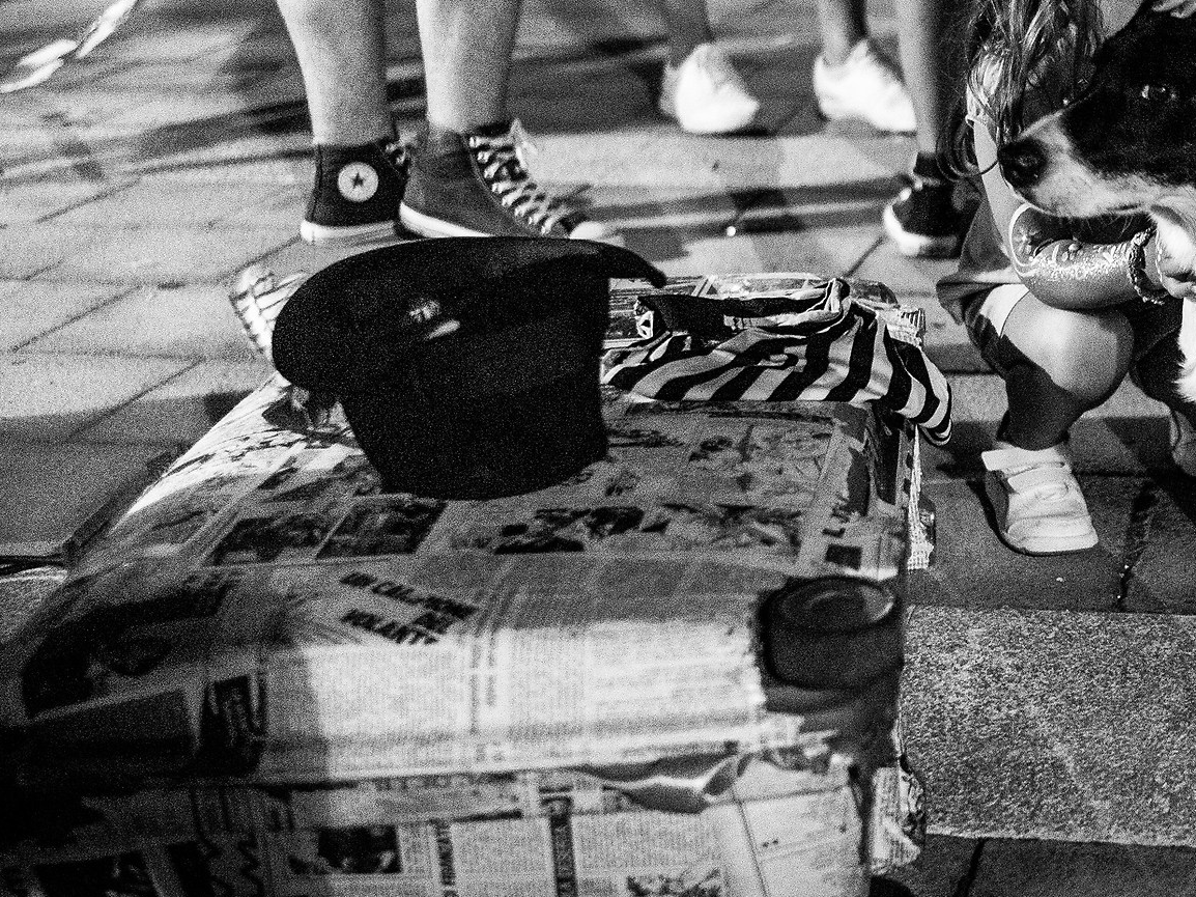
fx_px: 1934
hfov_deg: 32.4
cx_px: 1109
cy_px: 236
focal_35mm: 56
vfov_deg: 25.8
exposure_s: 1/80
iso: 5000
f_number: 2
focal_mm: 28
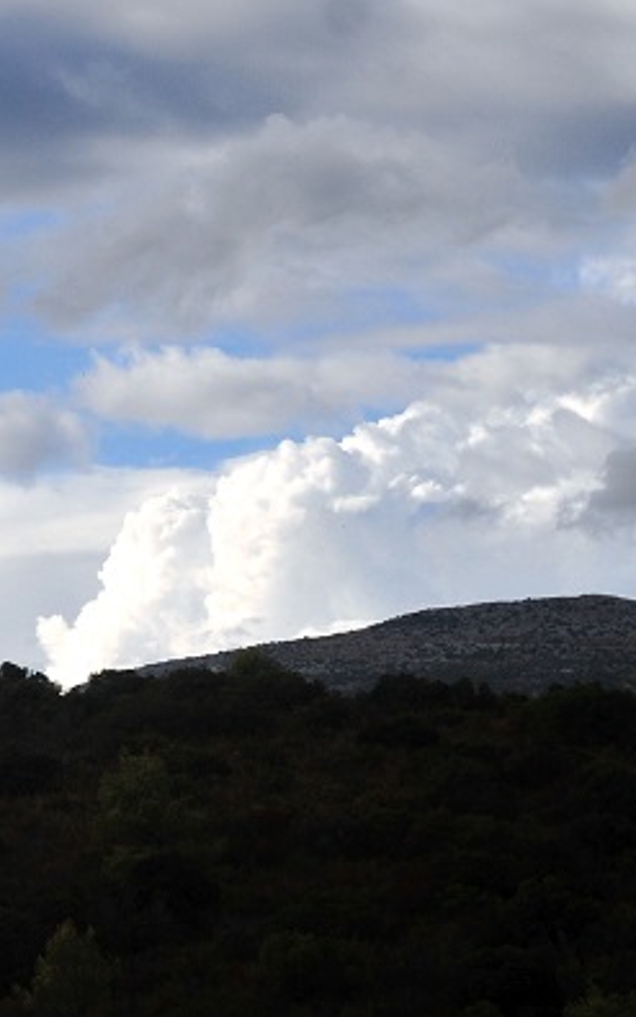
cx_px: -614
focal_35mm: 162
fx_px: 4491
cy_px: 748
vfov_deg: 12.9
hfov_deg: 7.8
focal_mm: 42
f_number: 6.3
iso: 250
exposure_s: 1/2000
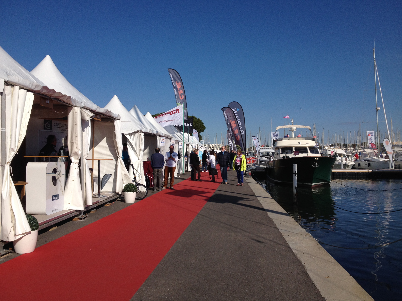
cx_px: 201
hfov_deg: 52.6
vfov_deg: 40.7
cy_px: 150
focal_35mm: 35
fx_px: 406
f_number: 2.4
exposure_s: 1/3690
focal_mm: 4.28
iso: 50
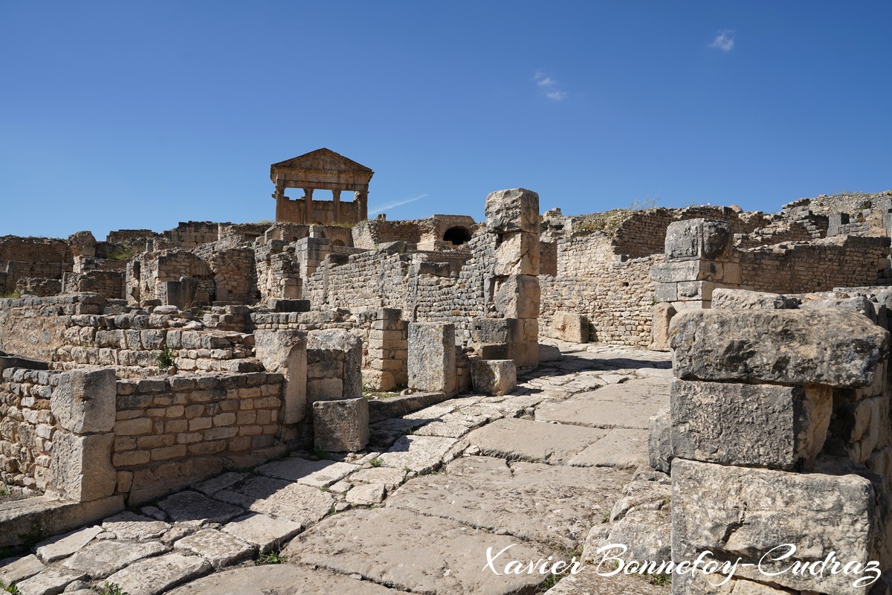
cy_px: 298
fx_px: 694
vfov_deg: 46.4
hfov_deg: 65.5
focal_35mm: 28
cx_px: 446
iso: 100
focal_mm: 28
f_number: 8
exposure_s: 1/400
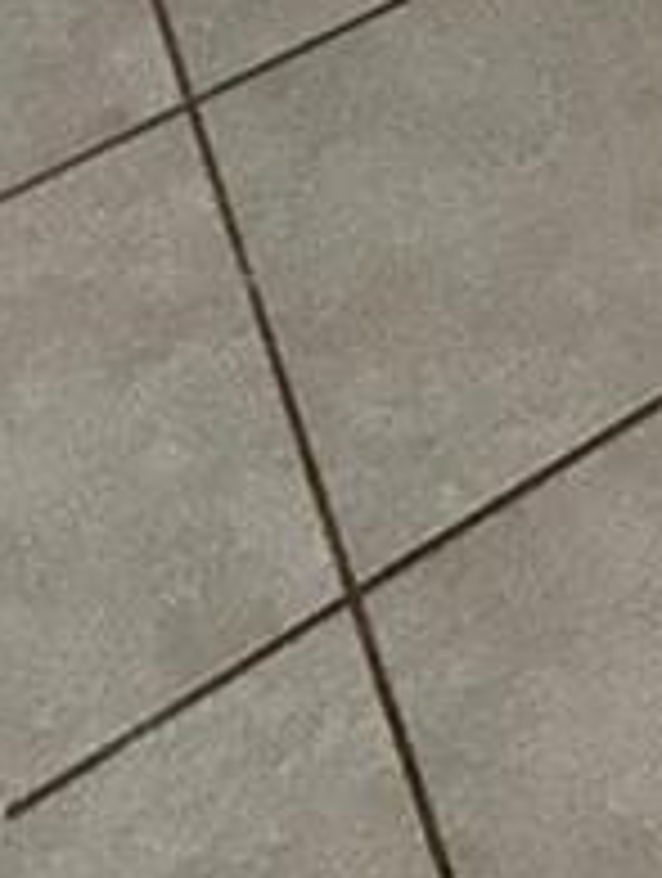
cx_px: 869
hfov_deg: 16.3
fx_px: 2186
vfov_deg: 13.2
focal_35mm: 86
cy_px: -1454
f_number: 2.2
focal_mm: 2.22
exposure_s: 1/98
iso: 200
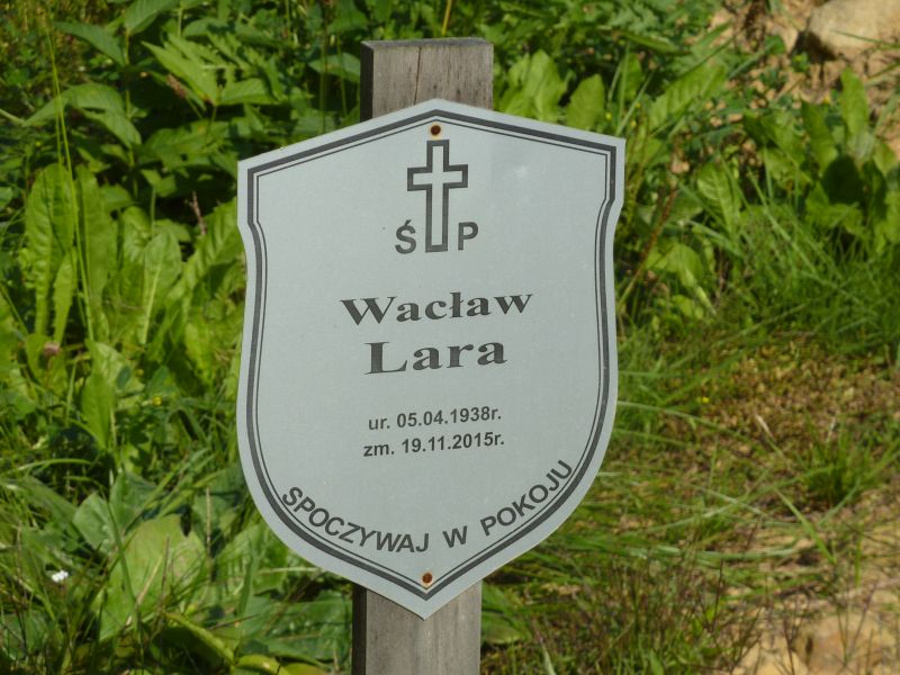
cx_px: 450
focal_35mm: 196
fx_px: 5096
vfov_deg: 7.6
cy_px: 338
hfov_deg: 10.1
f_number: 5
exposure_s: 1/640
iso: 100
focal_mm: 32.1
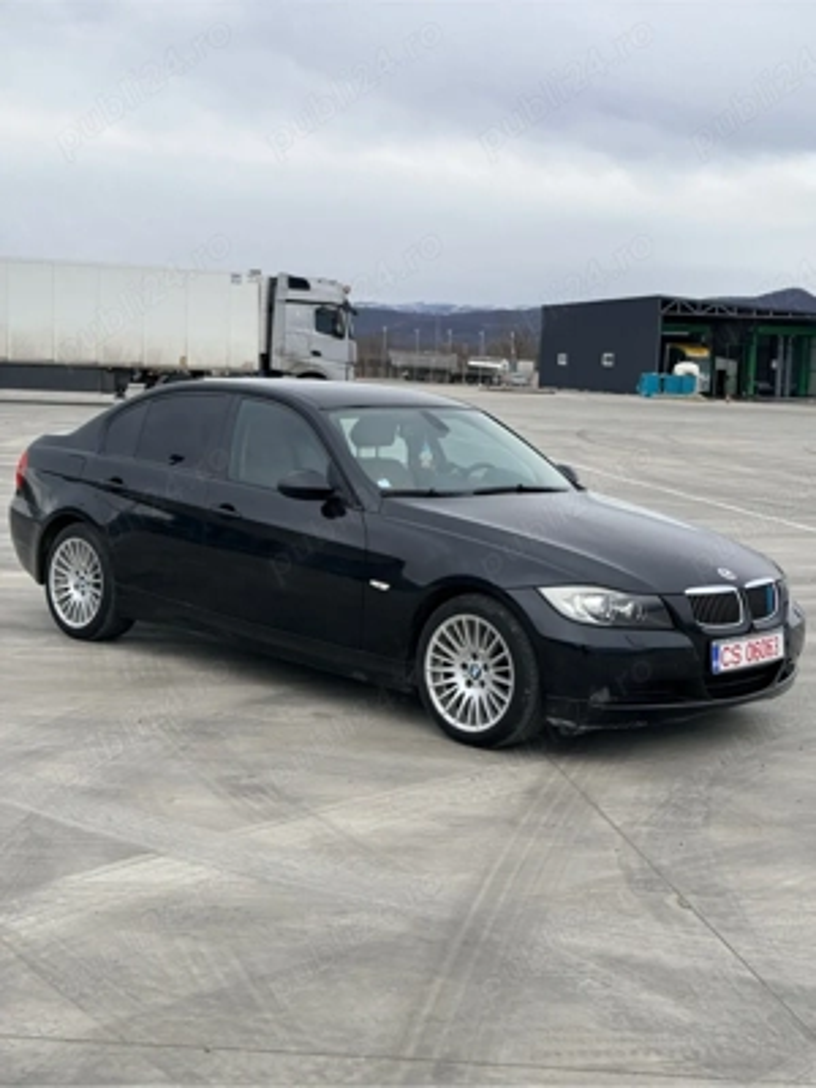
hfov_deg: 30.3
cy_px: 544
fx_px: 1509
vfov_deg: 39.7
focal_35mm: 48
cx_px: 408
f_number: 1.78
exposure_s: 1/962
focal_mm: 6.76
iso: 64
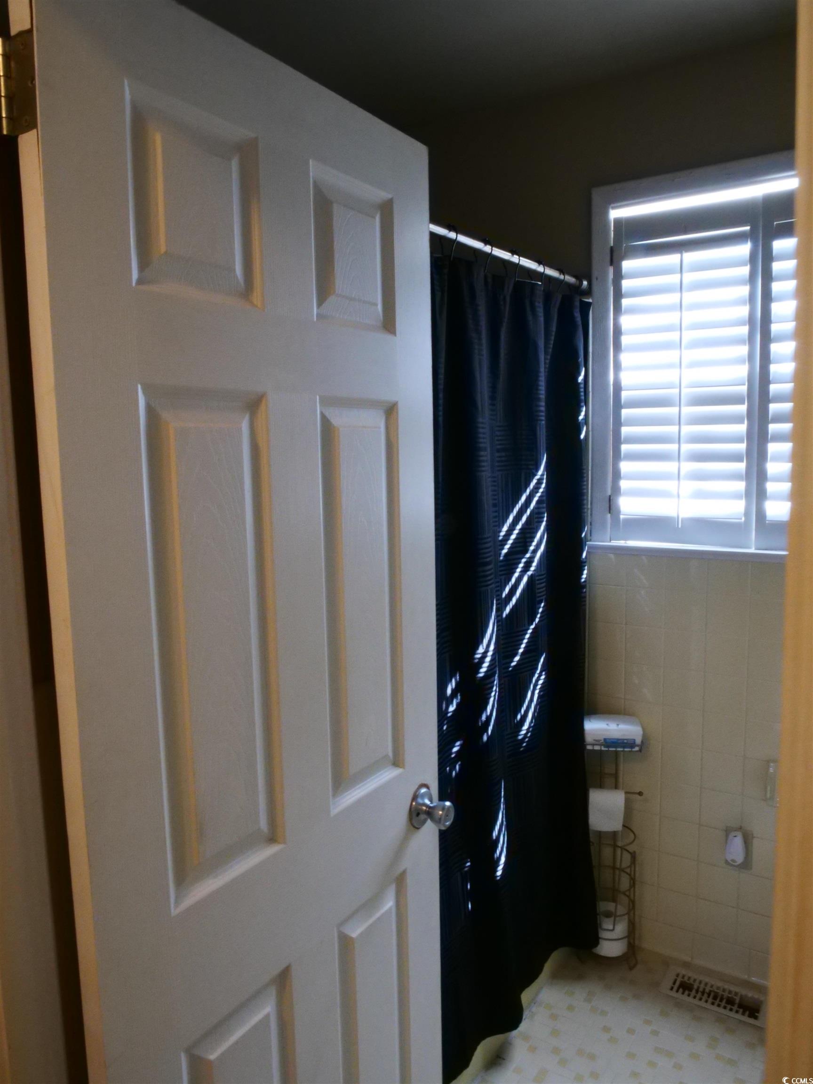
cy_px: 542
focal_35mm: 24
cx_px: 406
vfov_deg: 71.6
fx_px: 752
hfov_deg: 56.8
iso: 3200
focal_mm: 12
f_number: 20
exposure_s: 1/5
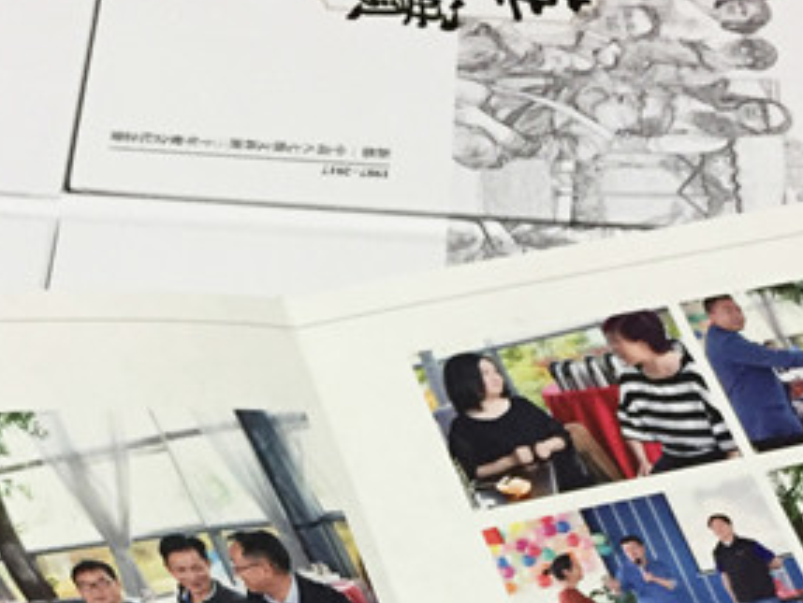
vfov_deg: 17.2
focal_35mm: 80
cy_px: 811
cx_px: 348
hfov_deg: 24.4
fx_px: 1857
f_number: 2.2
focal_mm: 4.15
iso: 200
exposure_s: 1/33
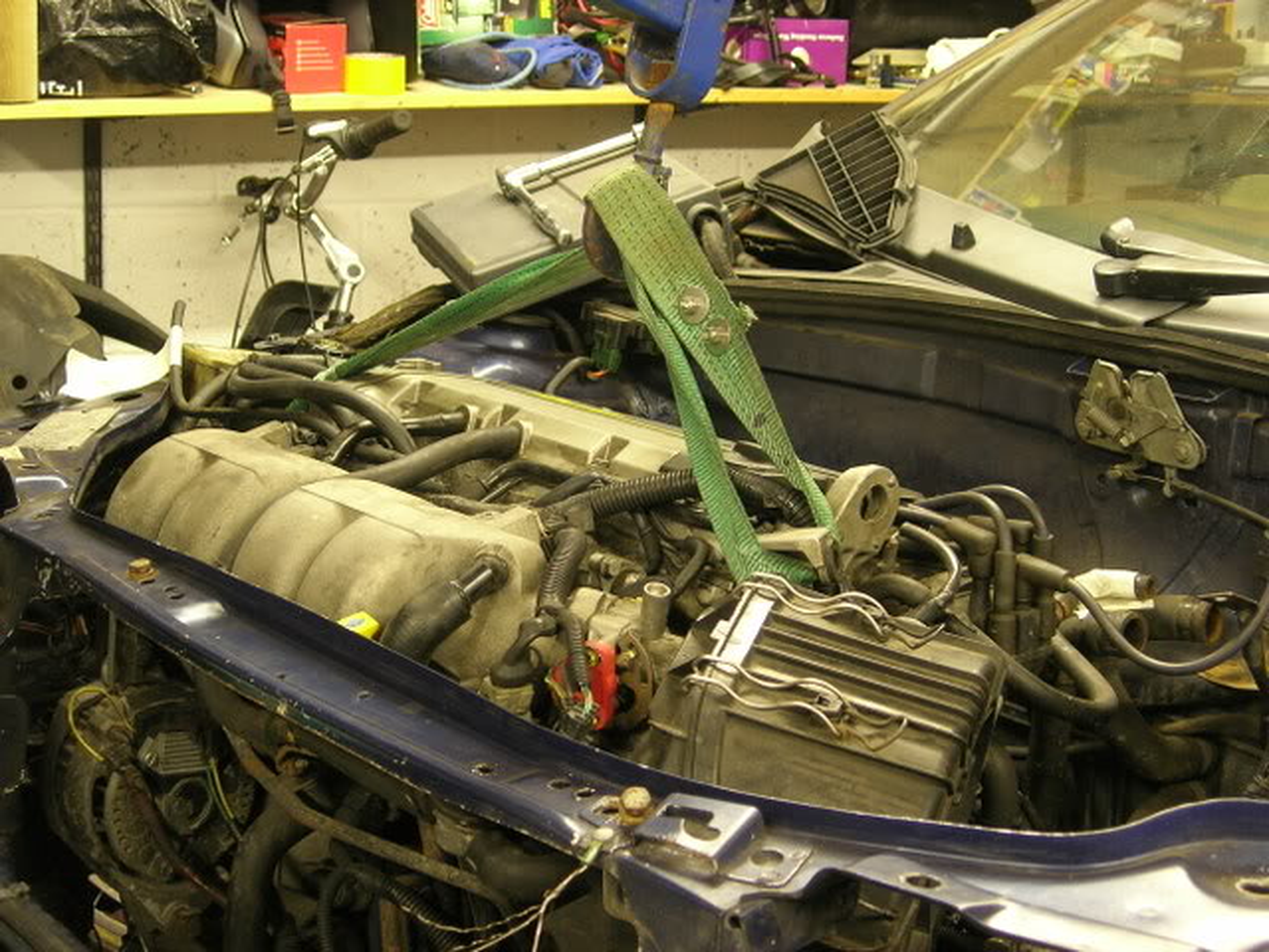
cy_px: 476
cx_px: 634
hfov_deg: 31.7
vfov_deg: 24.0
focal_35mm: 61
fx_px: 2236
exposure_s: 1/3.4
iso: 97
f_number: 3.5
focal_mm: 12.7
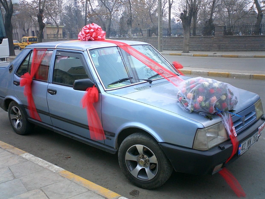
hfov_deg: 49.0
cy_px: 98
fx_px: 291
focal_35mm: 38
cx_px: 133
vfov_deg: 37.7
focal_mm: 5.6
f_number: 3.5
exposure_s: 1/100
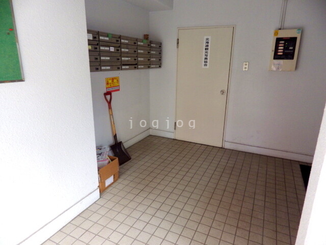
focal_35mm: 22
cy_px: 122
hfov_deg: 76.4
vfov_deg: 61.1
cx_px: 163
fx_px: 207
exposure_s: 1/45
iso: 100
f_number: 3.1
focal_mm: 4
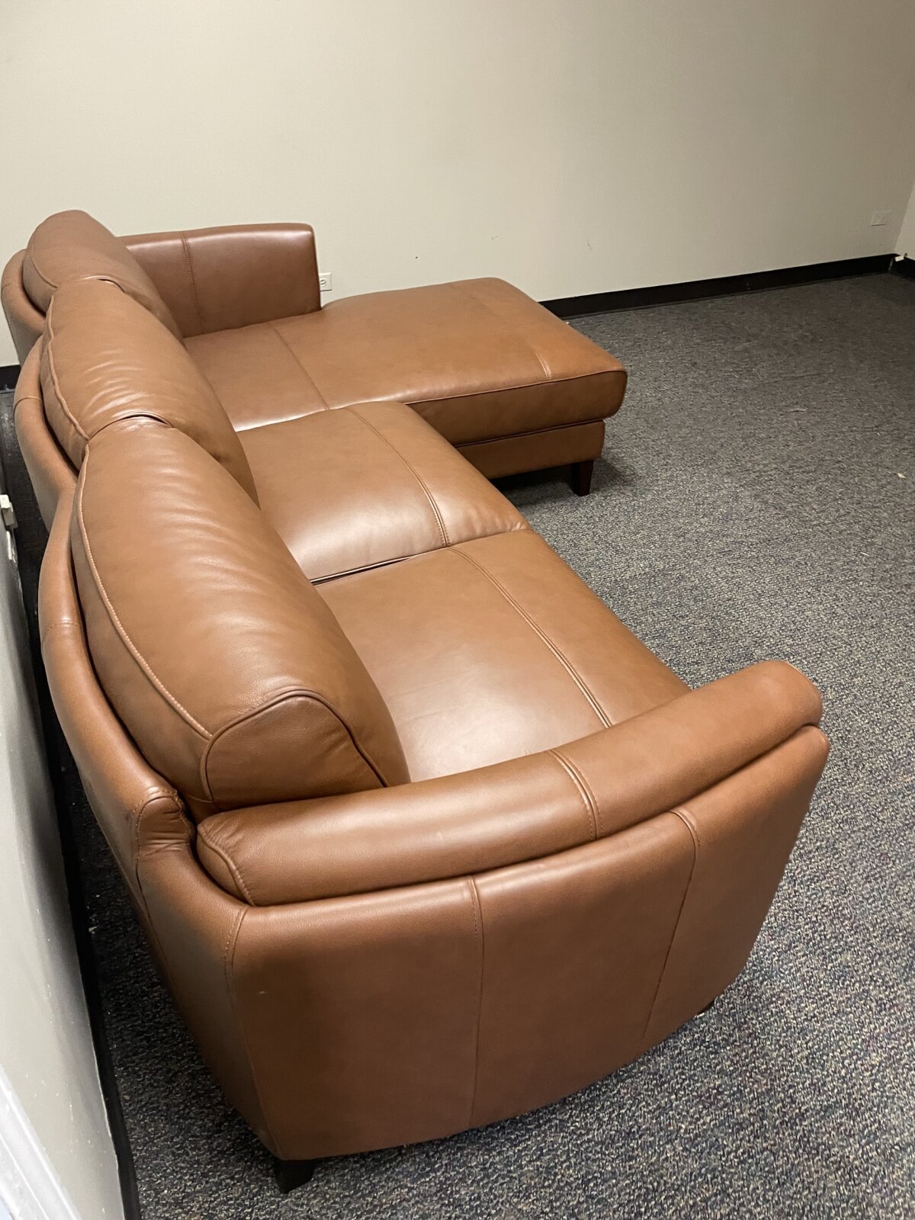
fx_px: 916
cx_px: 458
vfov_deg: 67.3
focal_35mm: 26
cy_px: 610
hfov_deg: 53.1
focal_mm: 4.2
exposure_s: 1/60
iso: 320
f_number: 1.6
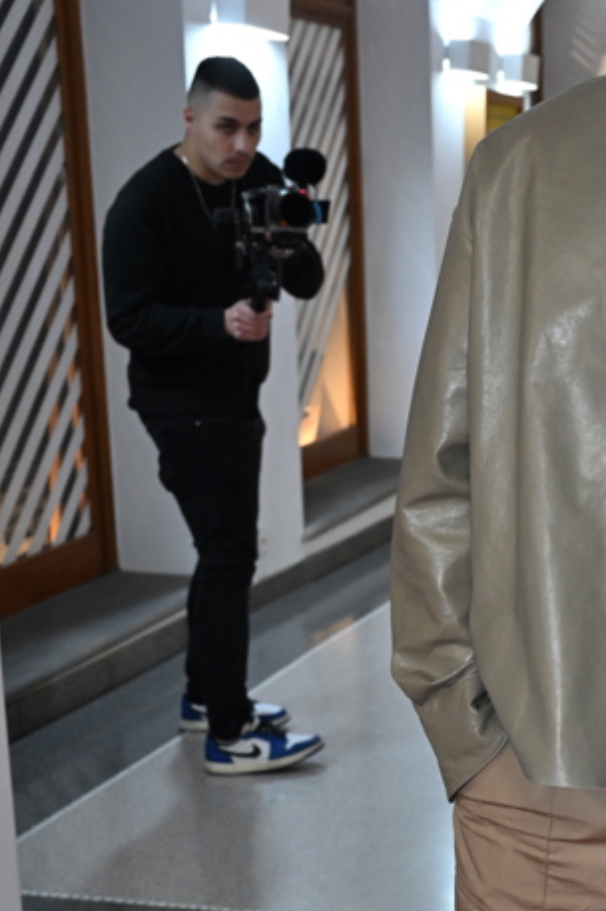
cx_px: 670
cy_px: 609
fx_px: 1719
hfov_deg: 19.2
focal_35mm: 68
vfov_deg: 29.5
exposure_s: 1/125
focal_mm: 30
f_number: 4.5
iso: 2000
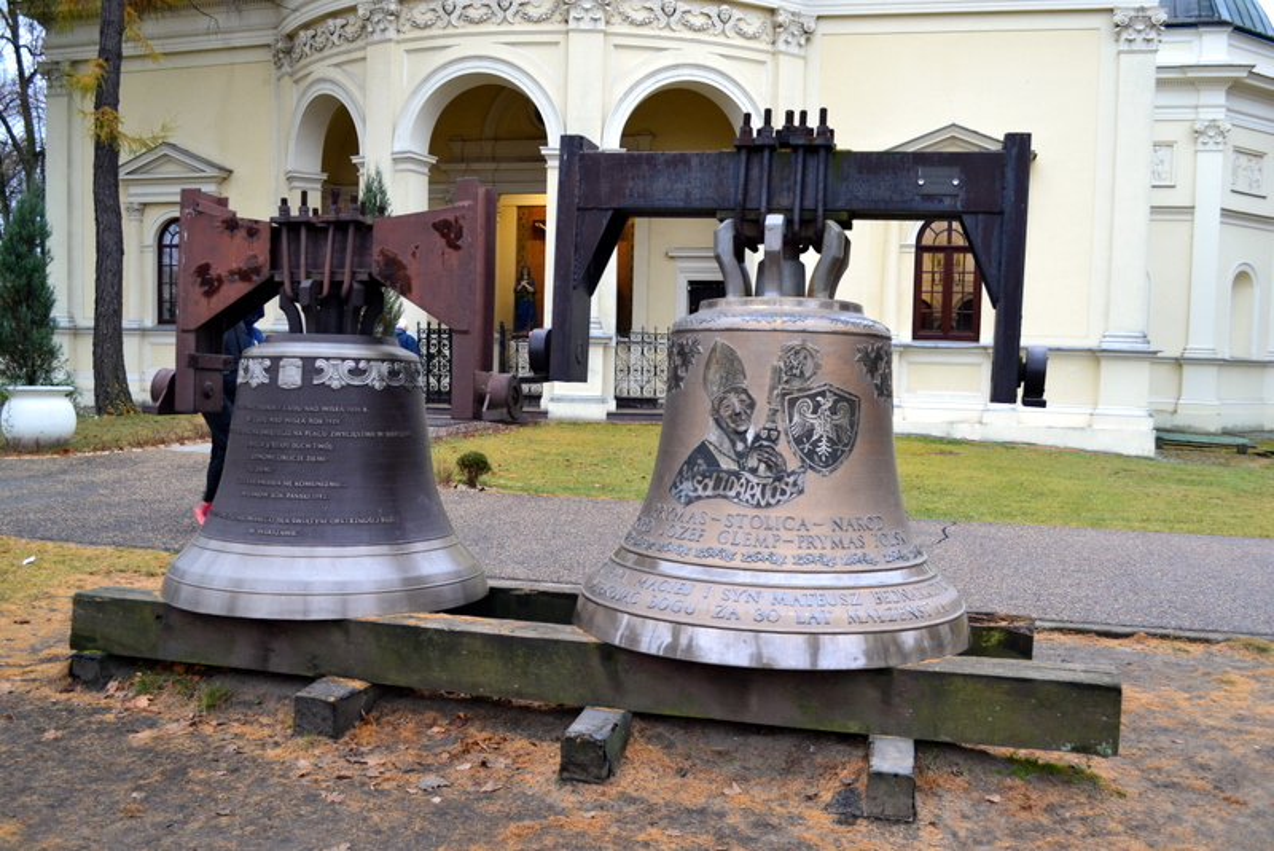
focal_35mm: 30
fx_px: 1062
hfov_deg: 61.9
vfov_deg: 43.6
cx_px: 637
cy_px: 426
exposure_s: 1/60
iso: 800
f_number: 5.6
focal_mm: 20
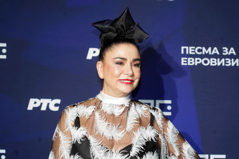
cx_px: 120
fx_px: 591
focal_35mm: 89
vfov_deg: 15.4
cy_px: 80
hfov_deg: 22.9
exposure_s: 1/200
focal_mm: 89
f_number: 4.5
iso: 2000
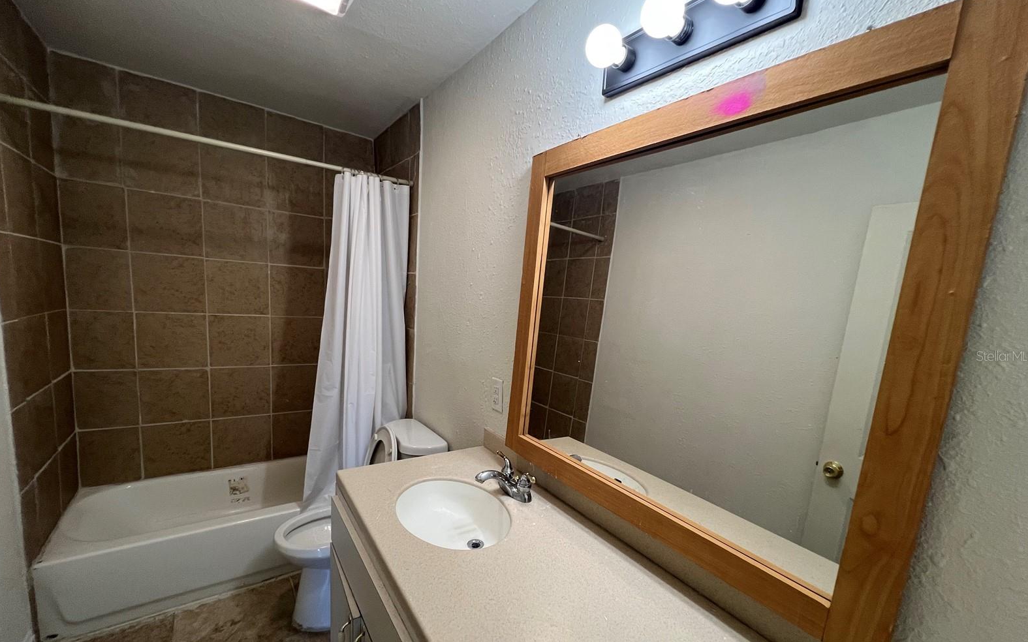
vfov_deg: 78.4
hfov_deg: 105.3
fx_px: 392
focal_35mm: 14
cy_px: 356
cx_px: 516
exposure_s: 1/120
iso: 250
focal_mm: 1.57
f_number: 1.8
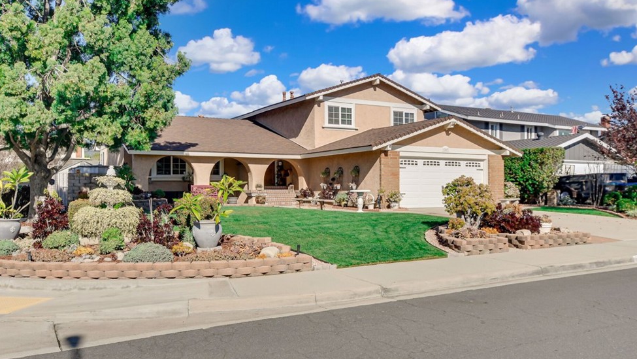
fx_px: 558
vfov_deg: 35.7
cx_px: 319
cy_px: 183
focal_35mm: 33
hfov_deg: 59.5
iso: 400
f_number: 14
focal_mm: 20
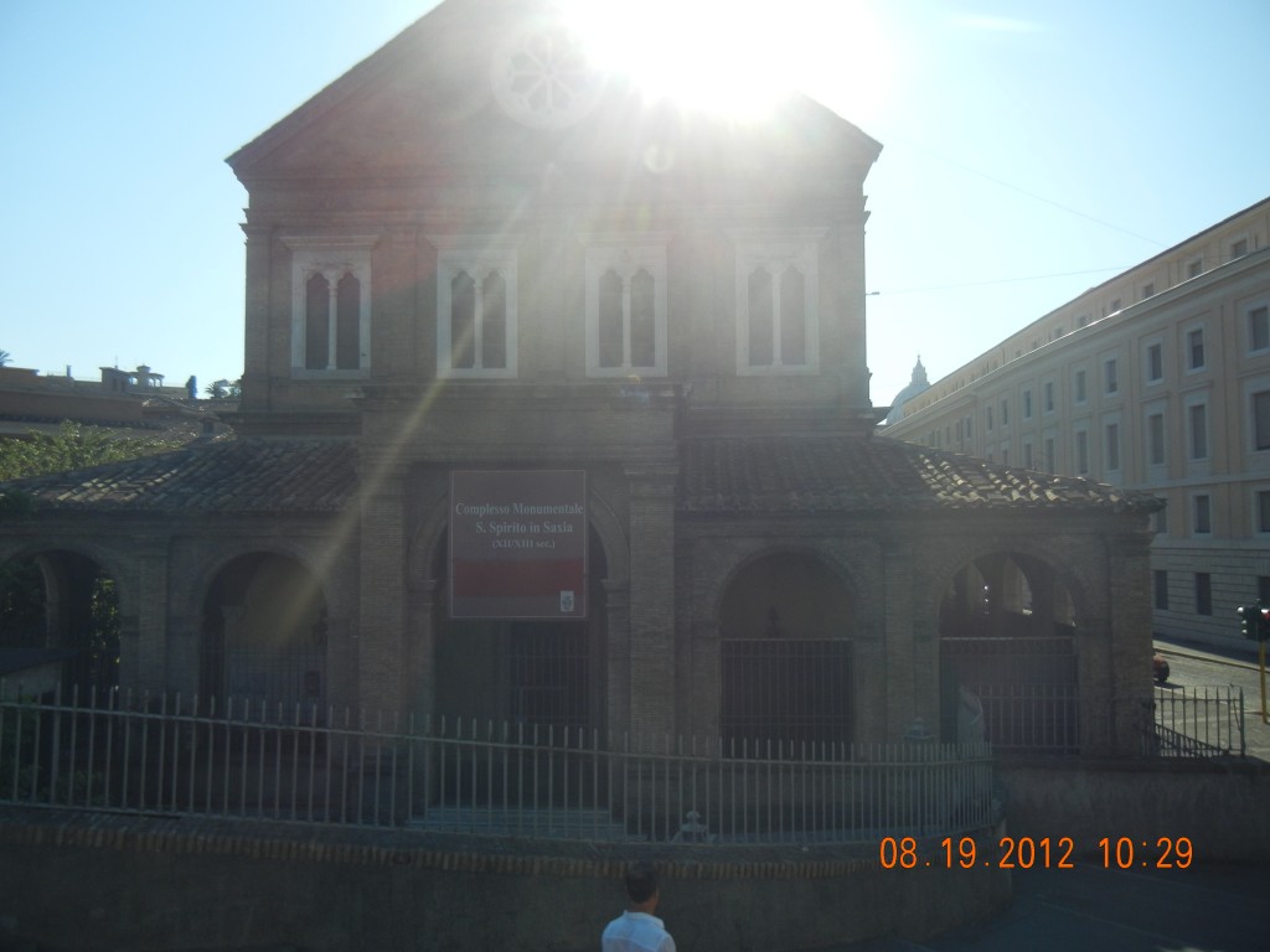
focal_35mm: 30
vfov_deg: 46.8
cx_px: 635
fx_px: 1101
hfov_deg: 60.0
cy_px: 476
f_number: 7
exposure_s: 1/438
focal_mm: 5.4
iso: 160
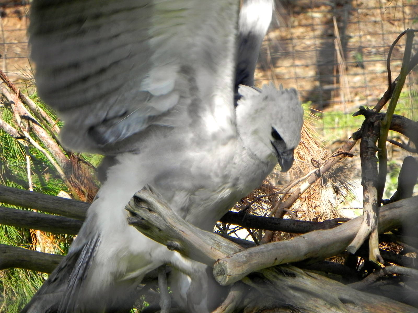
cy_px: 156
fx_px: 5132
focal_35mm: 425
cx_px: 209
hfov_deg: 4.7
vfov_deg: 3.5
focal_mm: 75.7
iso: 160
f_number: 5
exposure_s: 1/133
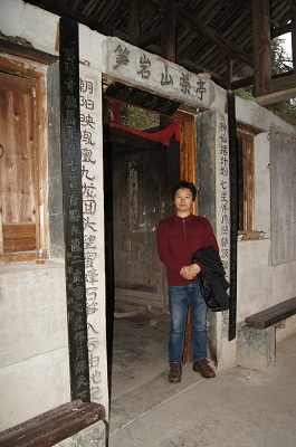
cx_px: 148
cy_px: 224
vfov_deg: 62.0
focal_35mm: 30
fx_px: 372
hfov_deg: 43.4
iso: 200
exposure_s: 1/60
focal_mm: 20
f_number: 5
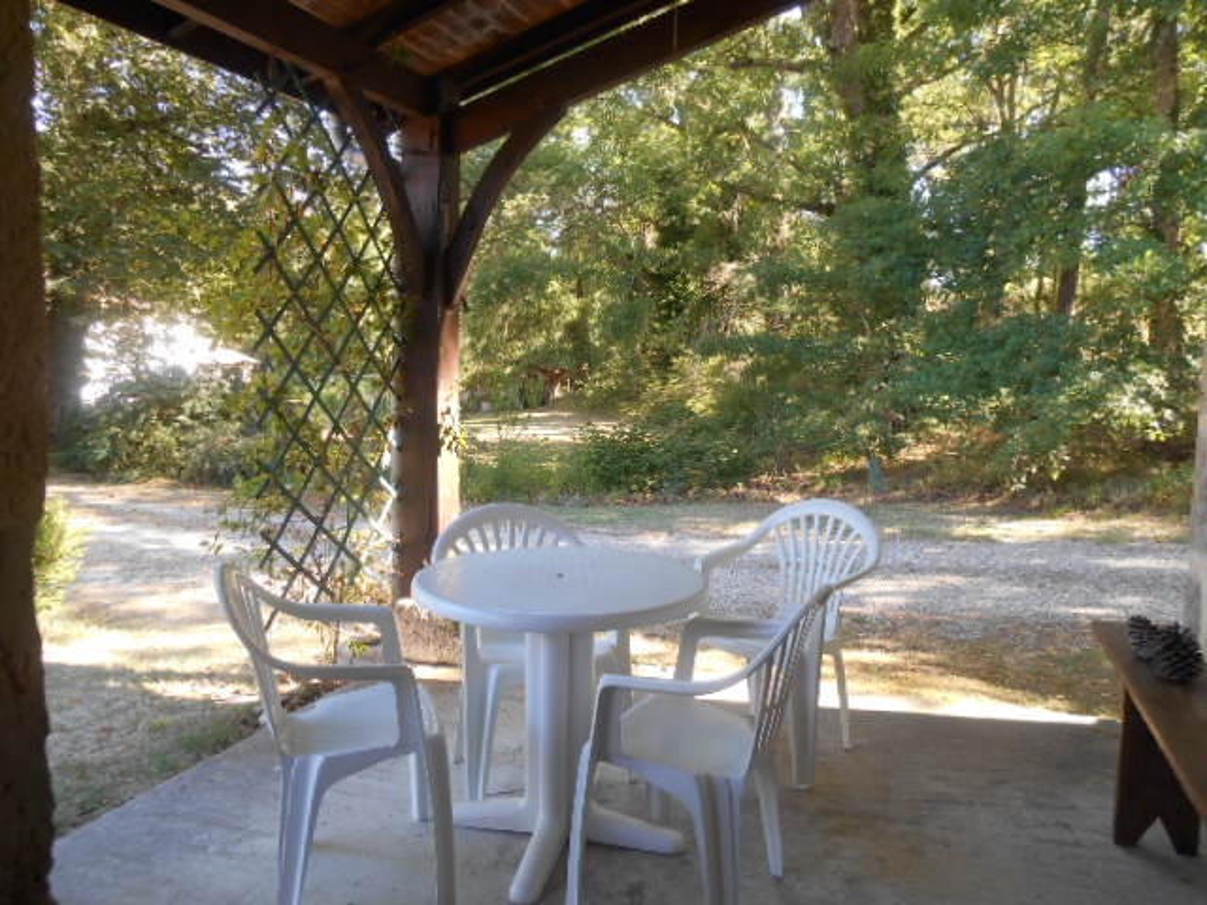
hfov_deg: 67.3
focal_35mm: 26
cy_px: 452
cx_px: 604
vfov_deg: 53.1
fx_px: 907
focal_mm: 4.7
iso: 80
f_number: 3.4
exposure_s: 1/40
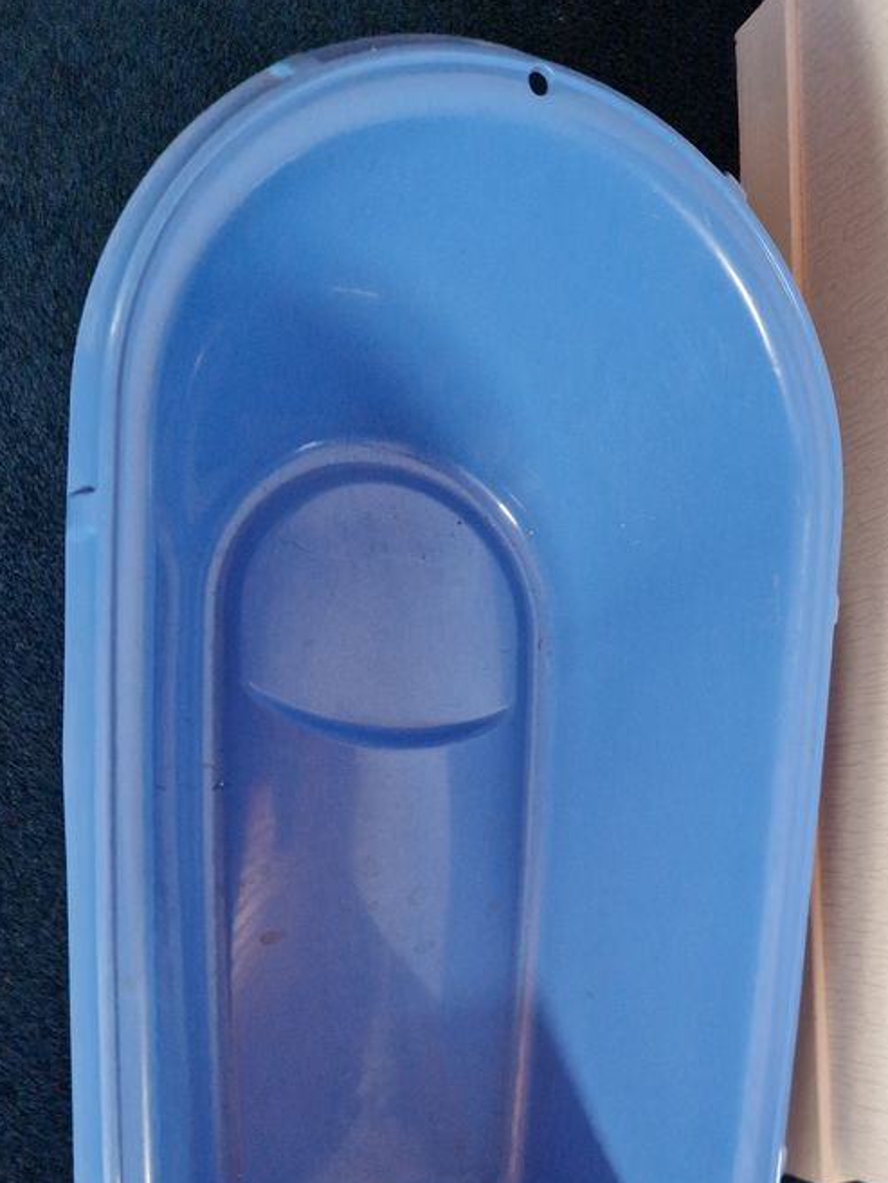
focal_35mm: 35
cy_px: 834
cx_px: 467
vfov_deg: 51.1
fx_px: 1197
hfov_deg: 40.7
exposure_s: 1/100
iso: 100
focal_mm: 5.4
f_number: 1.8
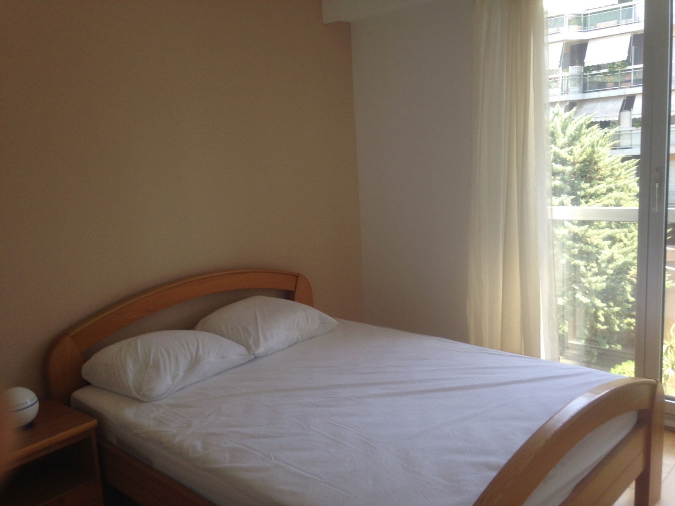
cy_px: 253
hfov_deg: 55.4
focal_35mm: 33
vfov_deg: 42.9
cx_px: 338
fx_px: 643
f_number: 2.4
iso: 50
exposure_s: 1/120
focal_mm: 4.12
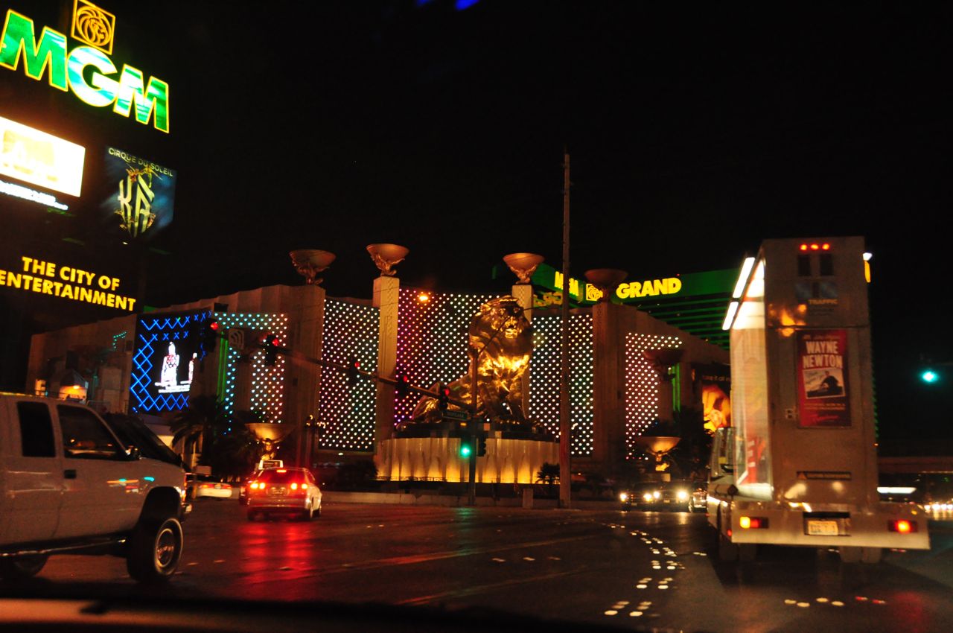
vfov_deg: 39.9
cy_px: 316
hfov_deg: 57.3
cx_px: 476
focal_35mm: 33
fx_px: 872
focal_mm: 22
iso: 2000
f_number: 3.8
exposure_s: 1/50
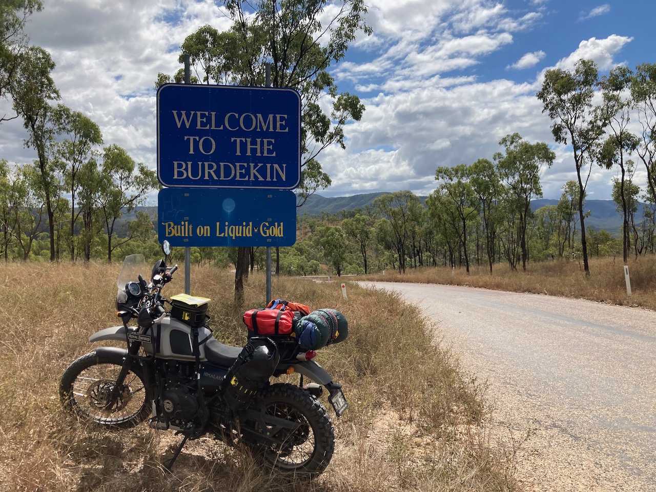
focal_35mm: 28
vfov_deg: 49.7
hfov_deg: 63.4
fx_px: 531
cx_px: 328
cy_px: 246
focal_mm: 3.99
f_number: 1.8
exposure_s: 1/3003
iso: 20
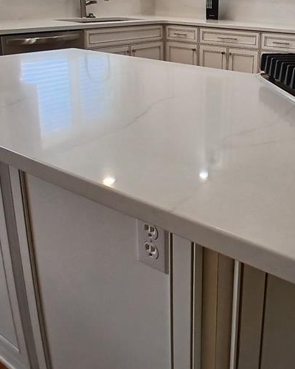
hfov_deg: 41.6
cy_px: 90
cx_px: 234
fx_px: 371
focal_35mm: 34
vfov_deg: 50.6
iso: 64
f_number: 2.2
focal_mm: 1.4
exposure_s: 1/60
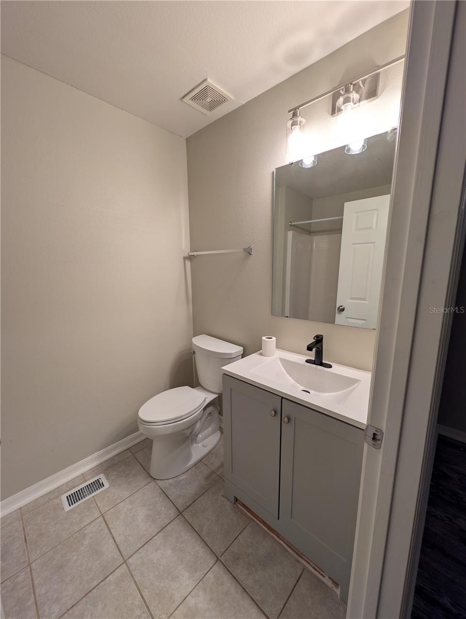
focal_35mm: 12
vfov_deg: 110.5
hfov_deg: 94.6
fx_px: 215
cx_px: 233
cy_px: 310
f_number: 1.7
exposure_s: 1/64.6
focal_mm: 2.02
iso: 54
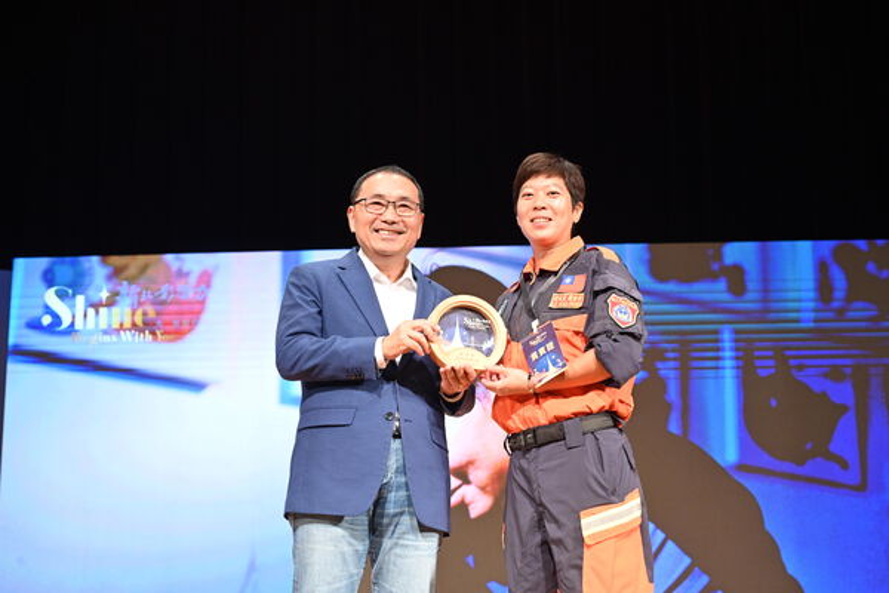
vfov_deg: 22.6
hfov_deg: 33.4
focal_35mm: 60
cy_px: 296
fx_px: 1482
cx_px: 444
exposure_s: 1/125
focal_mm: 60
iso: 1250
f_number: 4
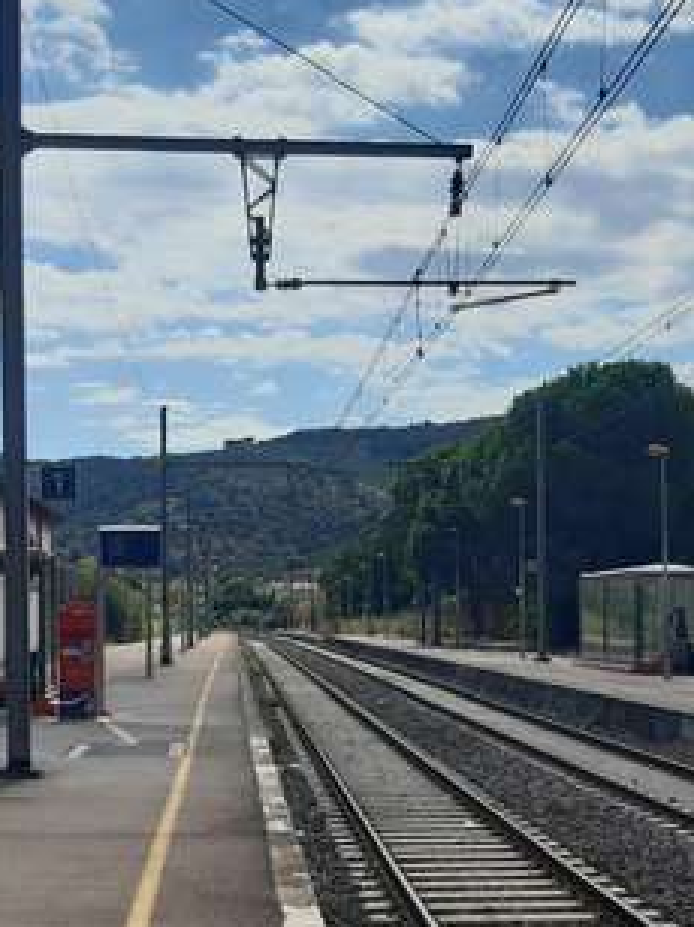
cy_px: 652
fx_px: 1739
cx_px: 407
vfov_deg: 29.5
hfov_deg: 22.5
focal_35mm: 65
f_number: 1.7
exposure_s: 1/3040
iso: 40
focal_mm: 3.92
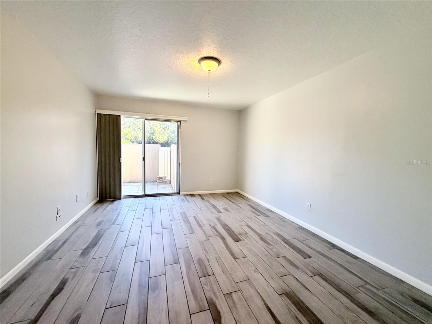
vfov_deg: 85.7
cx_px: 216
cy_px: 162
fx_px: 175
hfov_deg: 102.1
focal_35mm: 14
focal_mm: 2.22
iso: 250
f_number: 2.2
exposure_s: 1/60
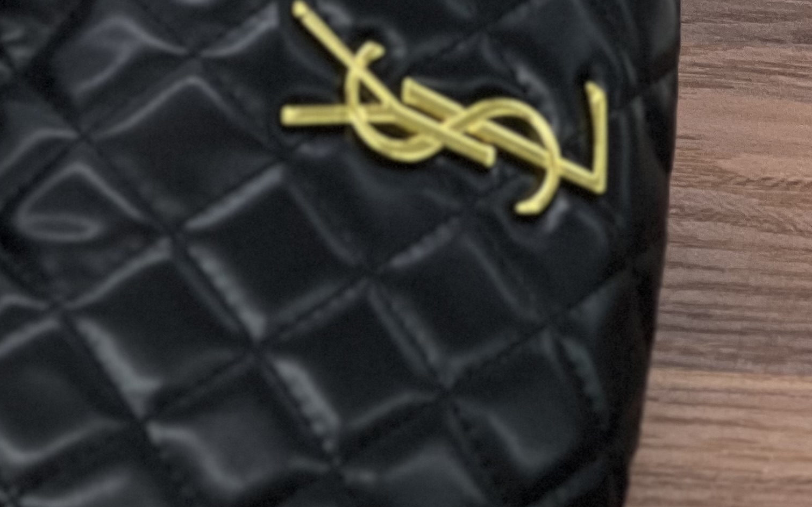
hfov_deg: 9.6
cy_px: 109
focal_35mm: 218
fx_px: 4823
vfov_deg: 6.0
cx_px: 25
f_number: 2.8
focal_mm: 9
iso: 200
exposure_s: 1/100
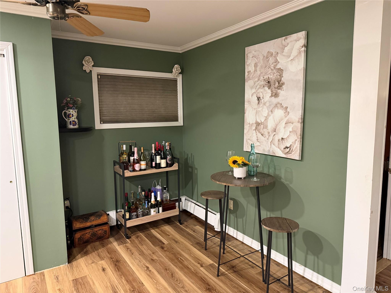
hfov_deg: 71.6
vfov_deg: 56.8
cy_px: 146
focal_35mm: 24
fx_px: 271
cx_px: 196
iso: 800
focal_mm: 6.76
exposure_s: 1/40
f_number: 1.78
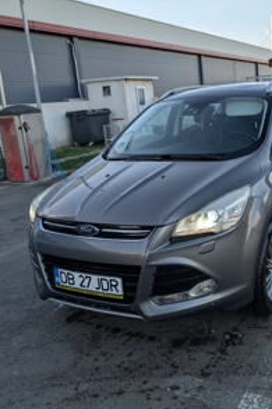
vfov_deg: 55.6
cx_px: 198
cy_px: 174
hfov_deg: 38.0
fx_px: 386
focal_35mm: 34
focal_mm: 6.9
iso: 22
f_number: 1.68
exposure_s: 1/234
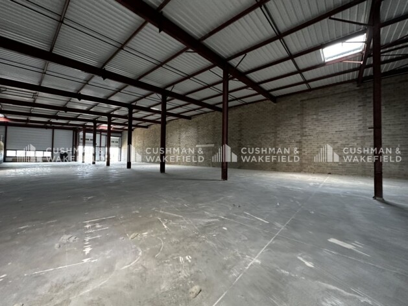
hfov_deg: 102.1
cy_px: 153
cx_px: 204
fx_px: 165
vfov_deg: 85.7
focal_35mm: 14
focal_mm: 2.22
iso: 320
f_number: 2.2
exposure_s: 1/99
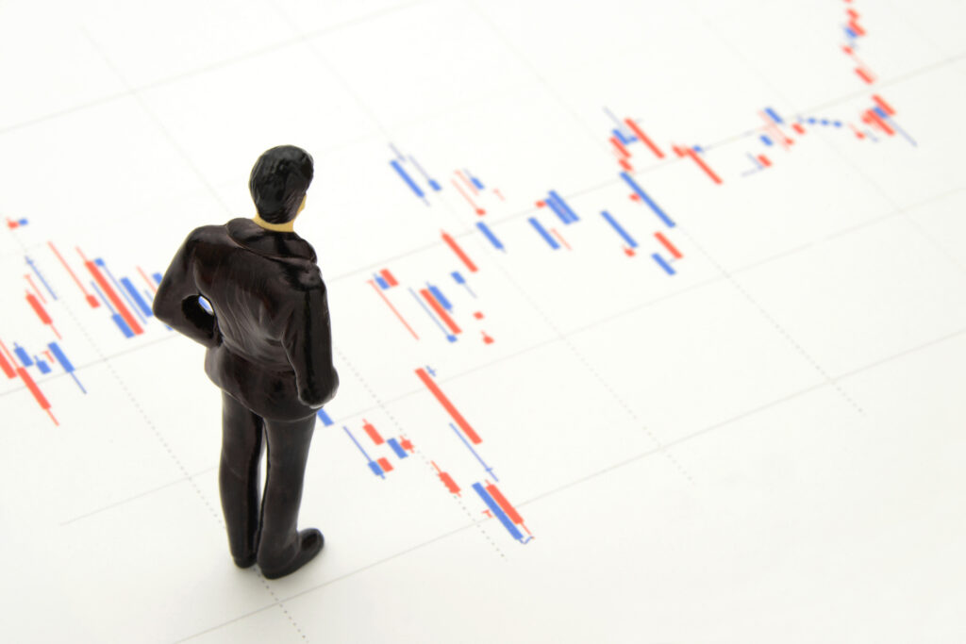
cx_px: 483
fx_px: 3623
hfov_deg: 15.2
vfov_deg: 10.2
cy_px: 322
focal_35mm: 135
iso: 320
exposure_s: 1/60
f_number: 20
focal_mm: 135
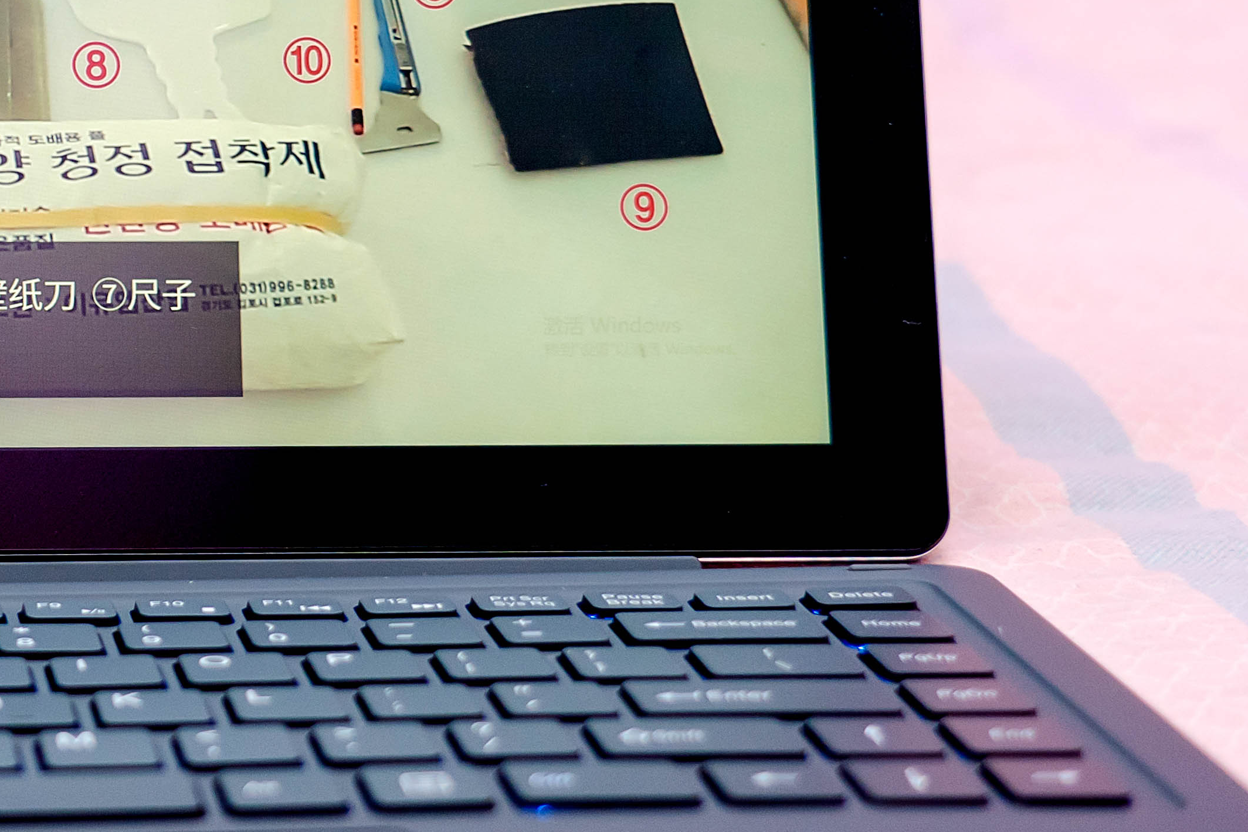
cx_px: -117
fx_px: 3709
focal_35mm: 107
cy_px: 304
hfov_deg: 18.4
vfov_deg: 12.8
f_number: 4
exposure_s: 1/160
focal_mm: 39
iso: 500
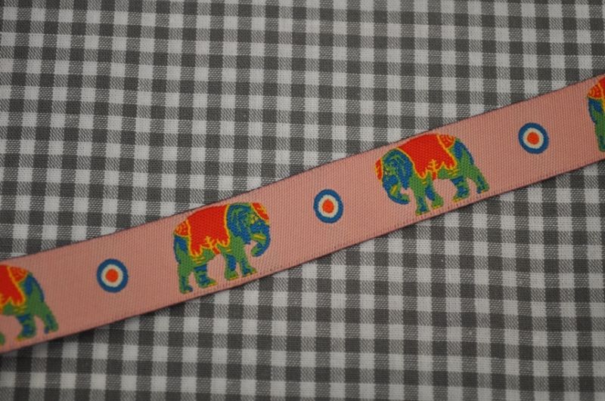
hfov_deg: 29.3
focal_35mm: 69
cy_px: 200
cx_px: 302
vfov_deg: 19.7
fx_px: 1158
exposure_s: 1/60
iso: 500
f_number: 5.3
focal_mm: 46
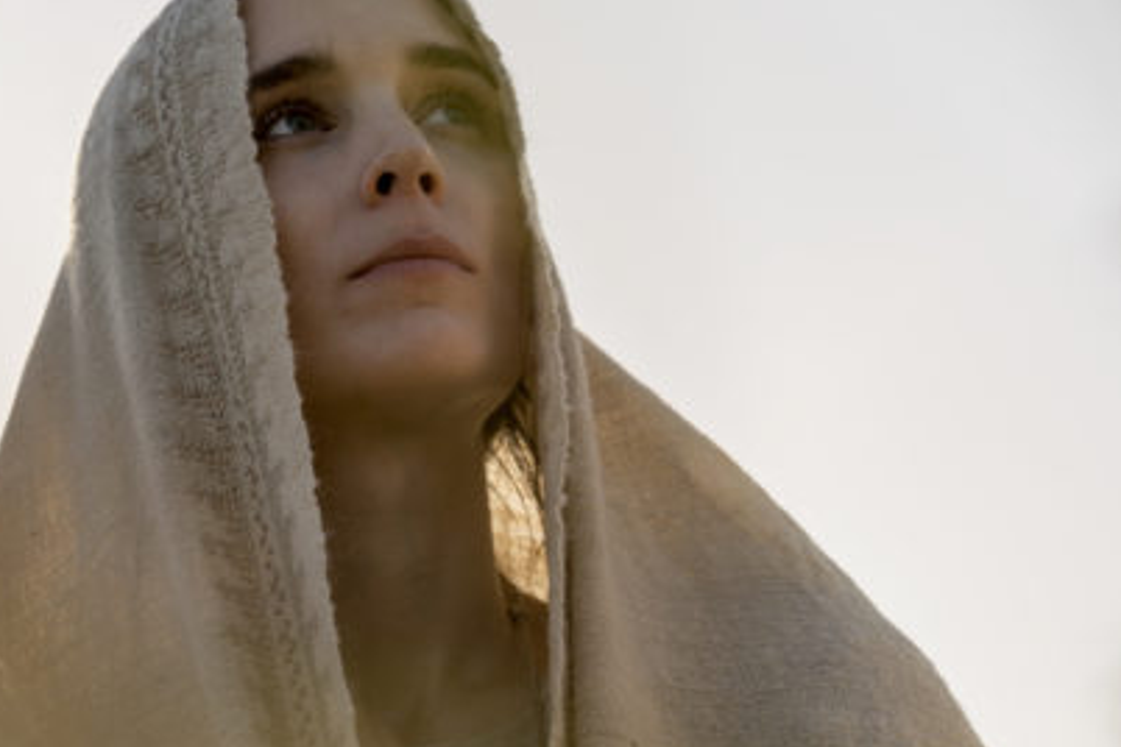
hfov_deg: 12.2
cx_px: 337
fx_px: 5231
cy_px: 681
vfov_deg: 8.1
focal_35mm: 168
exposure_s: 1/500
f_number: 3.5
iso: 100
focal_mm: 66
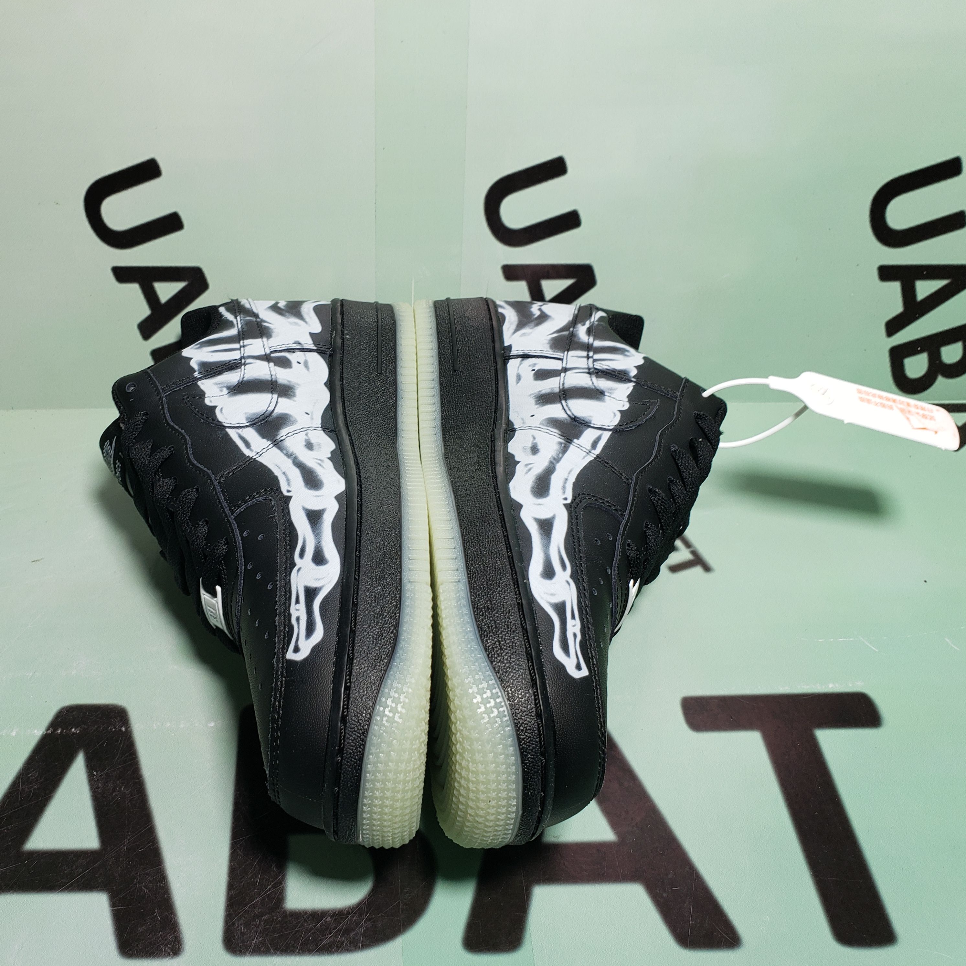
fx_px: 979
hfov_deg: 52.1
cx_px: 373
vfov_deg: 52.5
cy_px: 486
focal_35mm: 31
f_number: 2.4
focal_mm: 4.3
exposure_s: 1/123
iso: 50
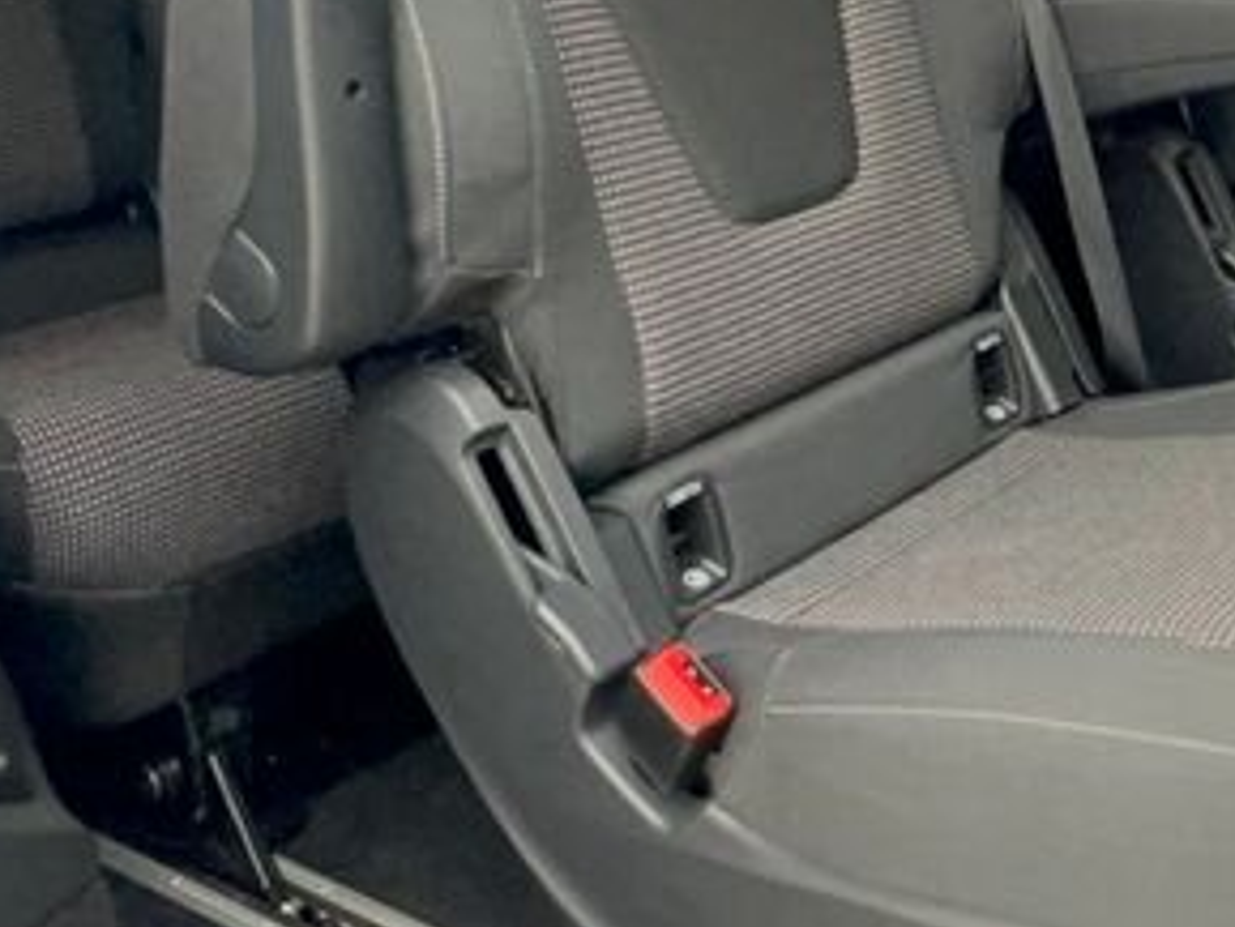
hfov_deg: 36.4
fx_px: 1642
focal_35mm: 46
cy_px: 175
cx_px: 1278
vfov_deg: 30.7
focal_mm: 1.57
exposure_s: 1/39
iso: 320
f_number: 1.8
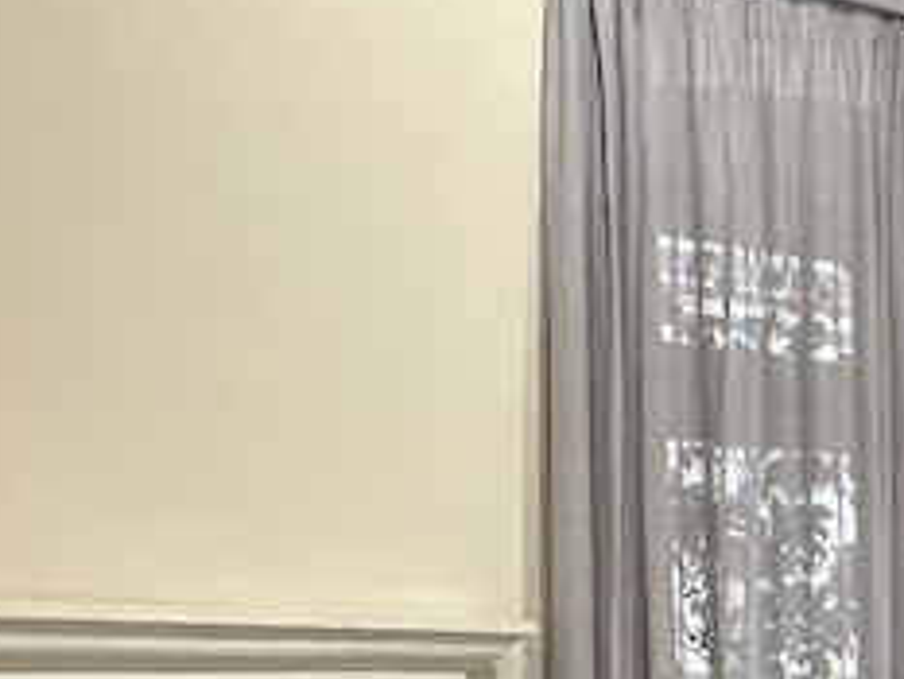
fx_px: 1803
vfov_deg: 20.2
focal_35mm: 69
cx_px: 1765
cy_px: 782
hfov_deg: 18.9
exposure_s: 1/99
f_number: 2.2
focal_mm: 2.22
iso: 250
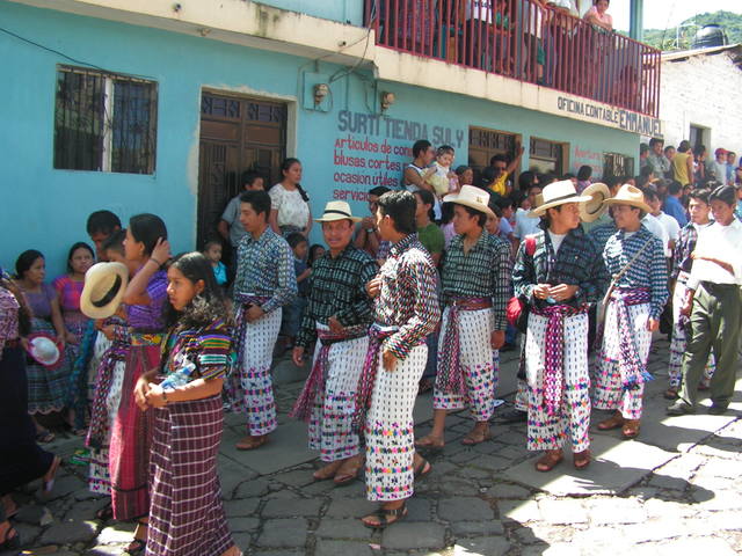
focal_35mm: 36
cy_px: 278
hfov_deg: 51.4
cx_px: 371
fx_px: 772
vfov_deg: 39.7
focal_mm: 6
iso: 64
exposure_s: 1/125
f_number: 3.2
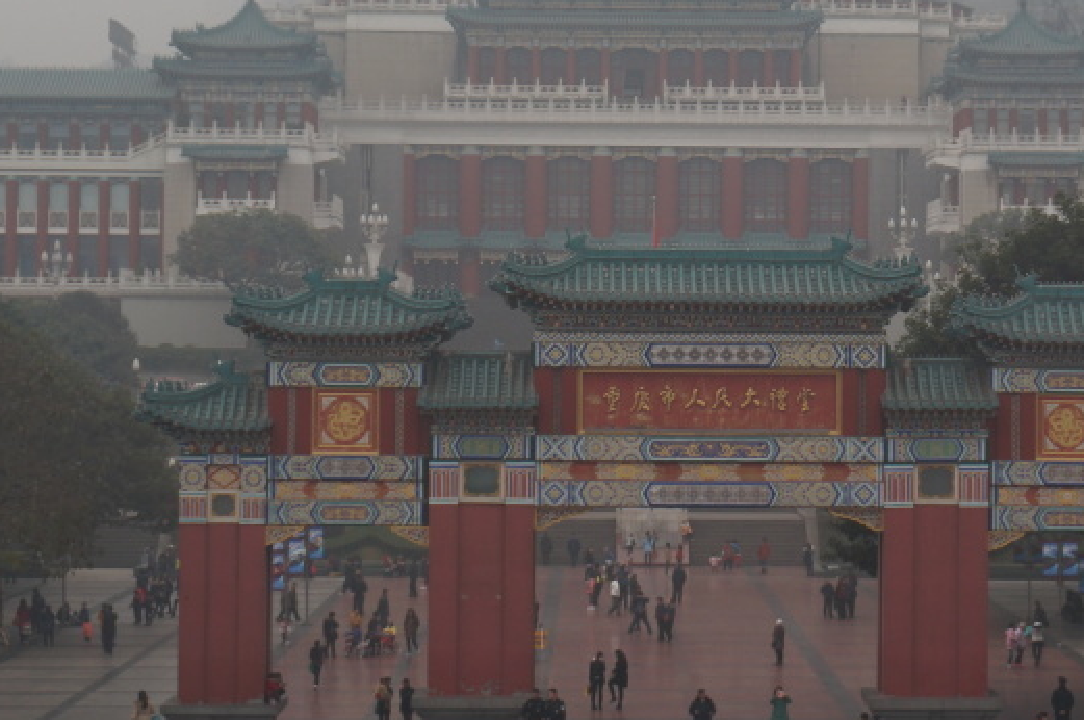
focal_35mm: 121
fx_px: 3638
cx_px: 728
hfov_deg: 16.9
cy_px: 169
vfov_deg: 11.3
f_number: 5.6
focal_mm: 41
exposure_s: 1/160
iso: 200
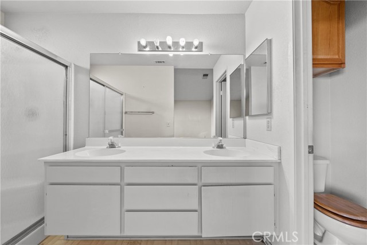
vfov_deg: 85.5
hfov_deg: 108.3
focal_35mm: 13
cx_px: 184
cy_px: 122
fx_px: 133
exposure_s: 1/2.5
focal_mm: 13
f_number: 6.3
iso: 250
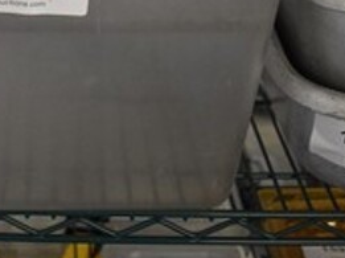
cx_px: 7
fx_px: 906
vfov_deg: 14.8
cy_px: -150
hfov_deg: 20.9
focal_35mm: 91
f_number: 3.5
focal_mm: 18
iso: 800
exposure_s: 1/250
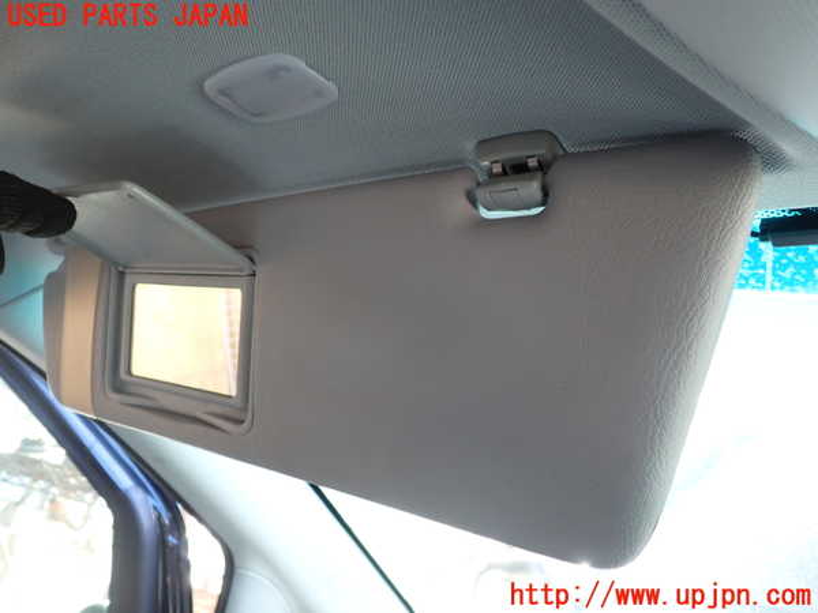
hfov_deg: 60.0
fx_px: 709
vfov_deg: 46.8
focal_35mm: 30
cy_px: 306
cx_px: 409
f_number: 2.3
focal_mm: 5.4
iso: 160
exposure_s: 1/60
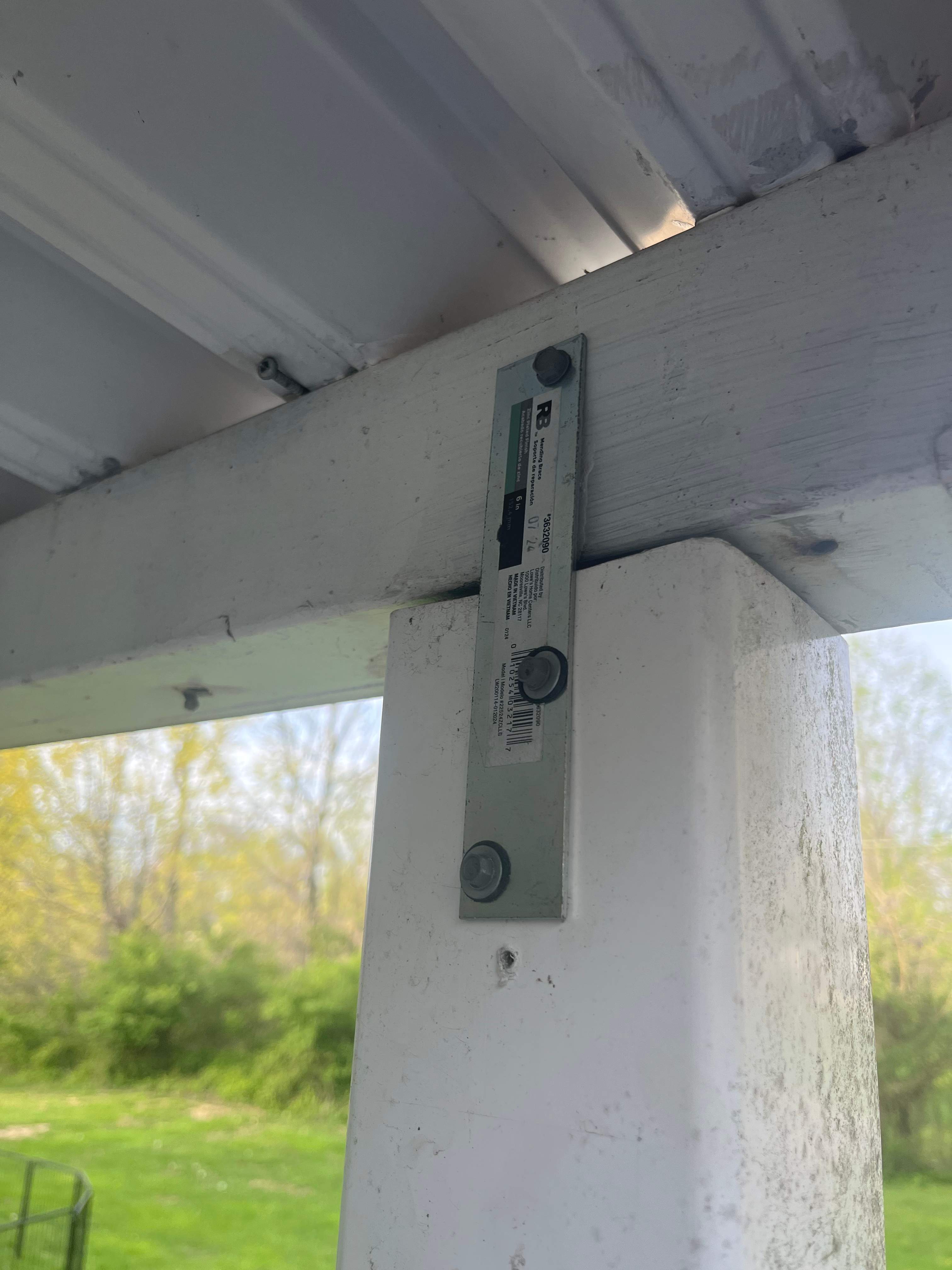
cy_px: 635
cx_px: 476
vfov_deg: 67.3
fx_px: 953
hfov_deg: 53.1
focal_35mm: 26
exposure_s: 1/300
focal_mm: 5.1
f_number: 1.6
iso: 50
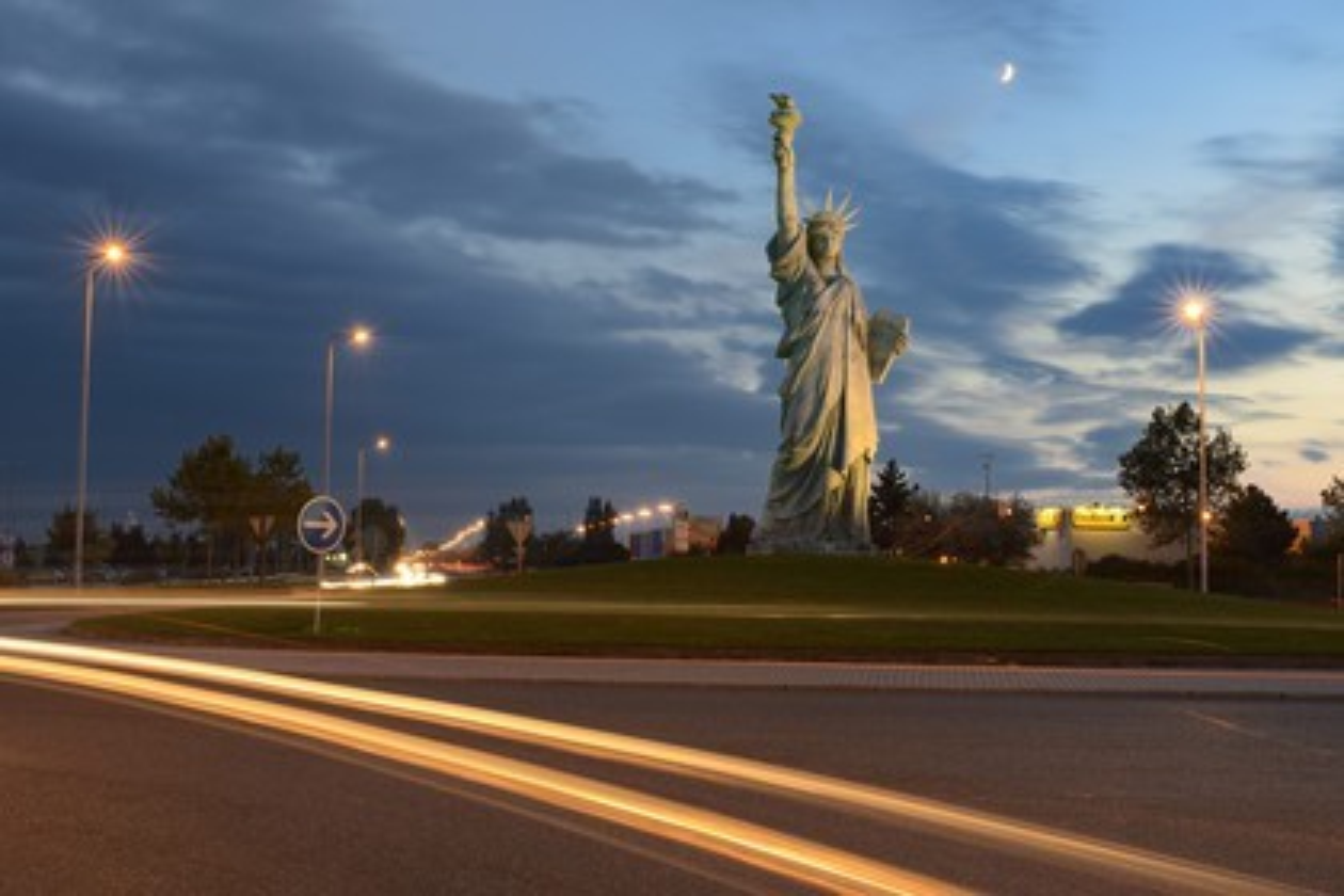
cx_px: 672
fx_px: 1643
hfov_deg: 44.5
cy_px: 448
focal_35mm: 44
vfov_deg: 30.5
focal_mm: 44
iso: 100
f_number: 20
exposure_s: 13
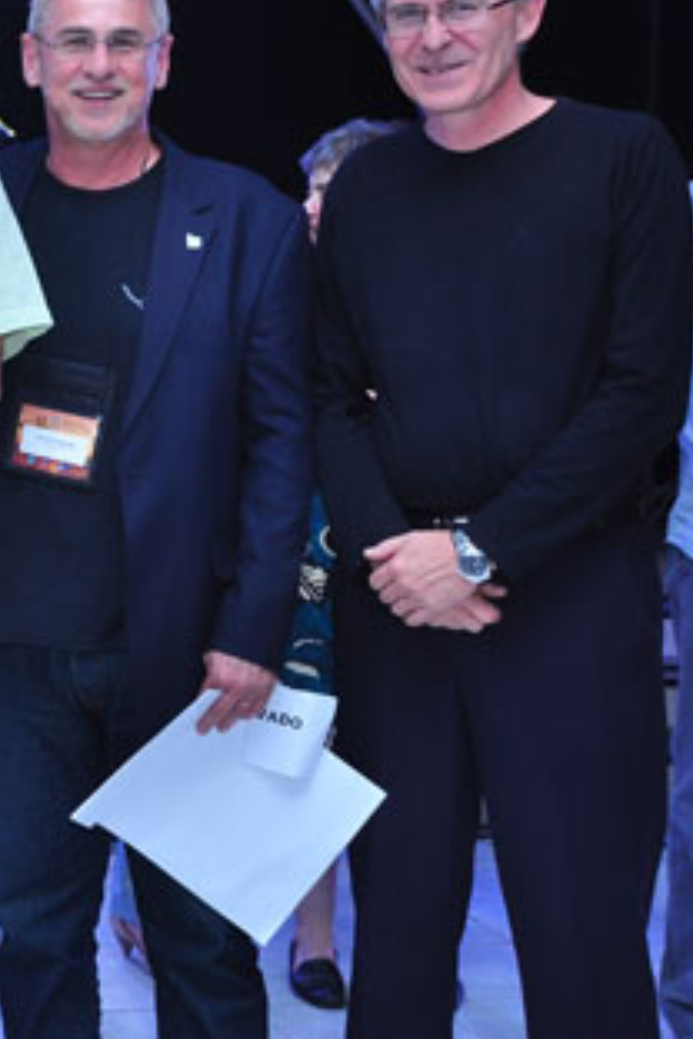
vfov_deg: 23.6
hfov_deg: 14.9
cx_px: -297
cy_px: 405
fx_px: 2483
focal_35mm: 86
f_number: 5.6
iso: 320
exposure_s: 1/40
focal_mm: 28
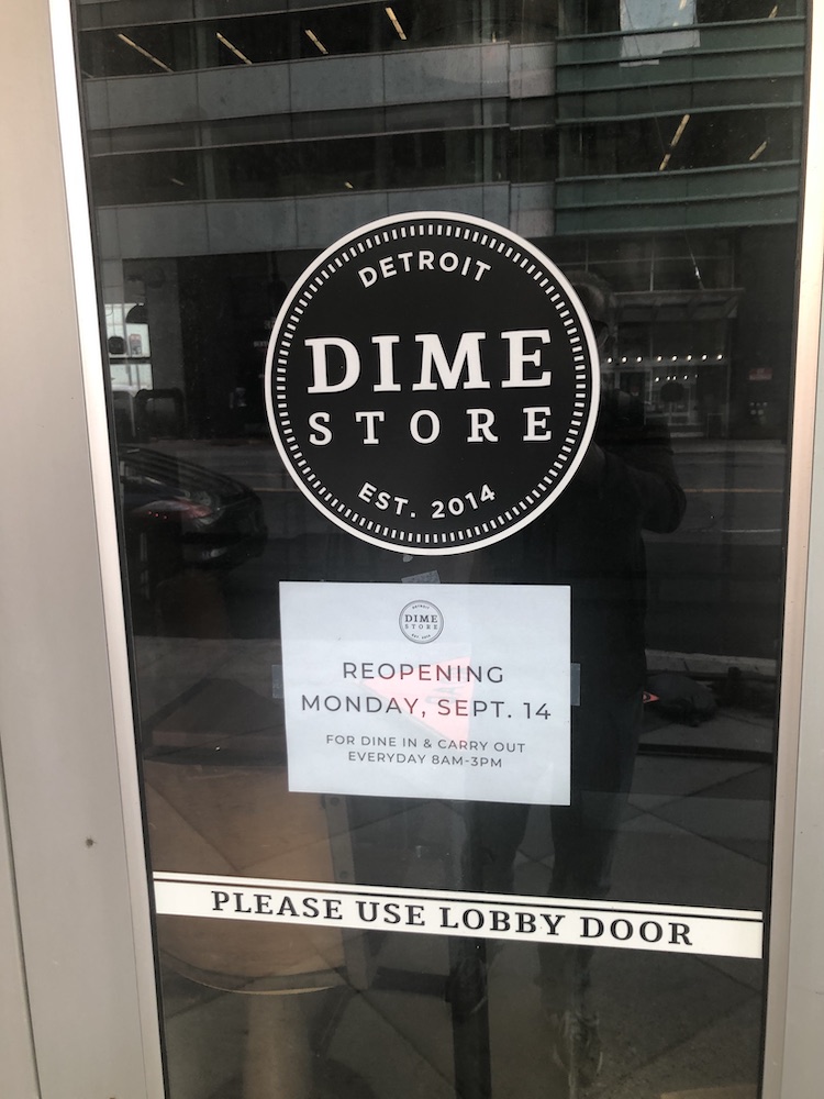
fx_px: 889
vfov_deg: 63.4
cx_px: 412
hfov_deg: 49.7
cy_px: 550
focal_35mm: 28
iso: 20
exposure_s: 1/40
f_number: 1.8
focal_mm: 3.99
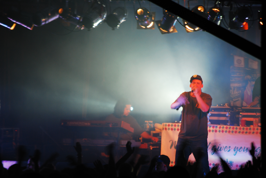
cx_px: 133
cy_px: 89
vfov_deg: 4.6
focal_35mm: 300
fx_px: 2219
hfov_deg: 6.9
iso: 400
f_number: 5.6
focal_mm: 200
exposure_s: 1/13
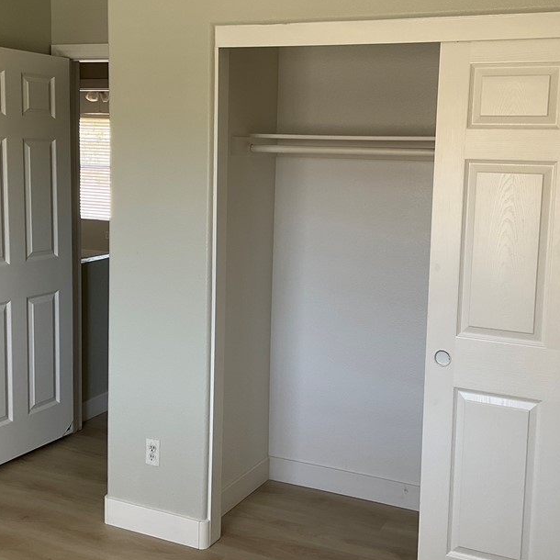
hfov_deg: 39.1
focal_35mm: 43
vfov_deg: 39.1
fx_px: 787
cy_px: 245
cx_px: 328
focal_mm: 3
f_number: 1.8
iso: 40
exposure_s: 1/122
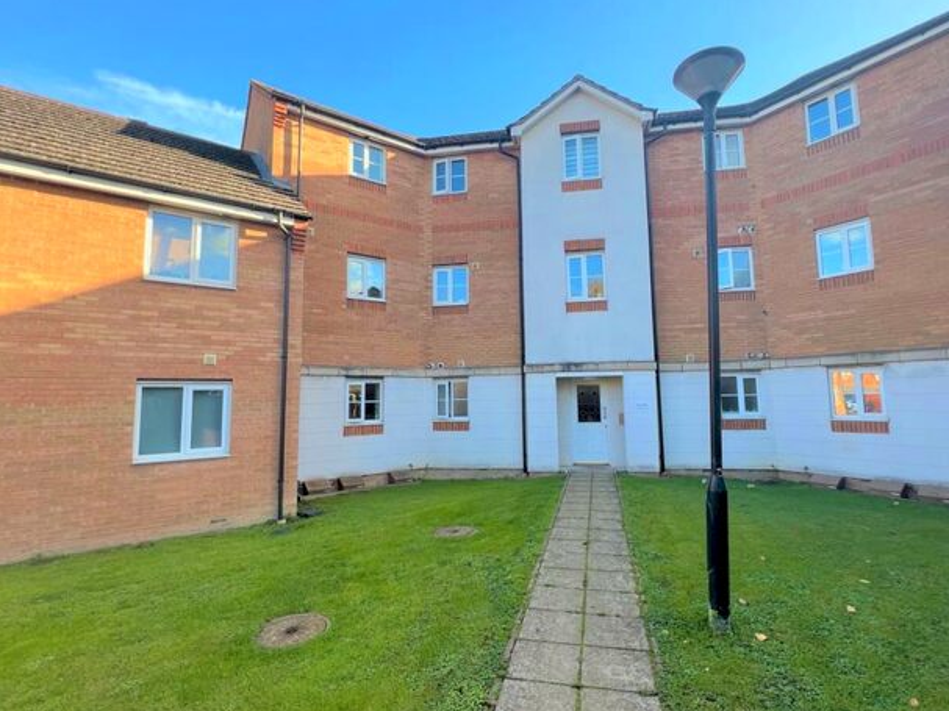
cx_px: 496
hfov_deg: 98.1
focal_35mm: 15
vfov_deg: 81.7
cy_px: 351
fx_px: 411
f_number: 1.8
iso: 32
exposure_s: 1/241
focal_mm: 1.57
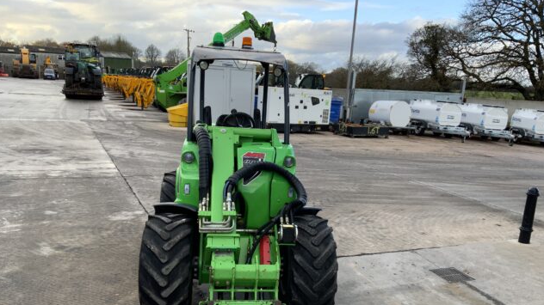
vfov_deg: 36.3
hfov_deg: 61.0
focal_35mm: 32
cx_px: 270
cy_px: 198
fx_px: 461
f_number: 1.8
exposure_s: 1/162
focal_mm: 3
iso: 16
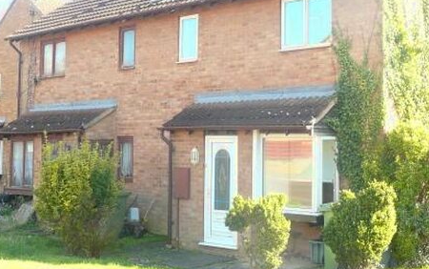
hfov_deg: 35.8
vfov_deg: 23.1
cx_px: 292
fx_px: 655
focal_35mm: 56
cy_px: 103
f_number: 3.6
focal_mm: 5.5
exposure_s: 1/60
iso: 100
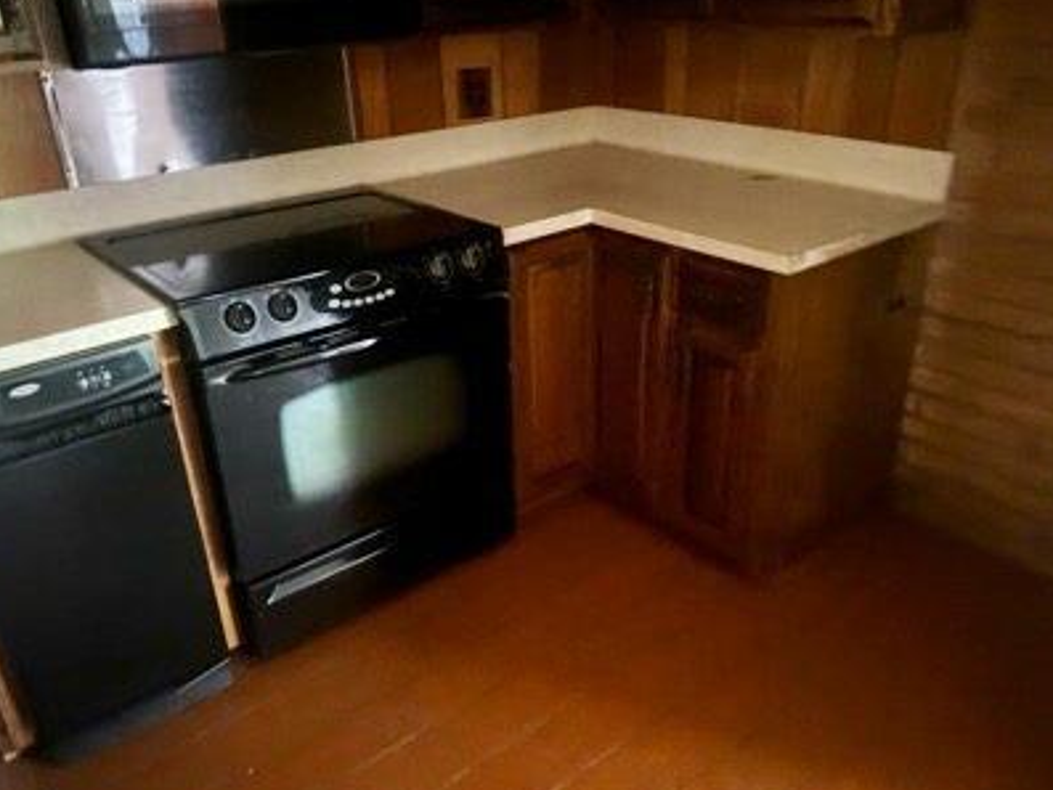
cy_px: 416
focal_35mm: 29
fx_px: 882
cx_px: 525
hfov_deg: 61.6
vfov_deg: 48.2
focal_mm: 6.76
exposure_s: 1/5
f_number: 1.78
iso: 10000
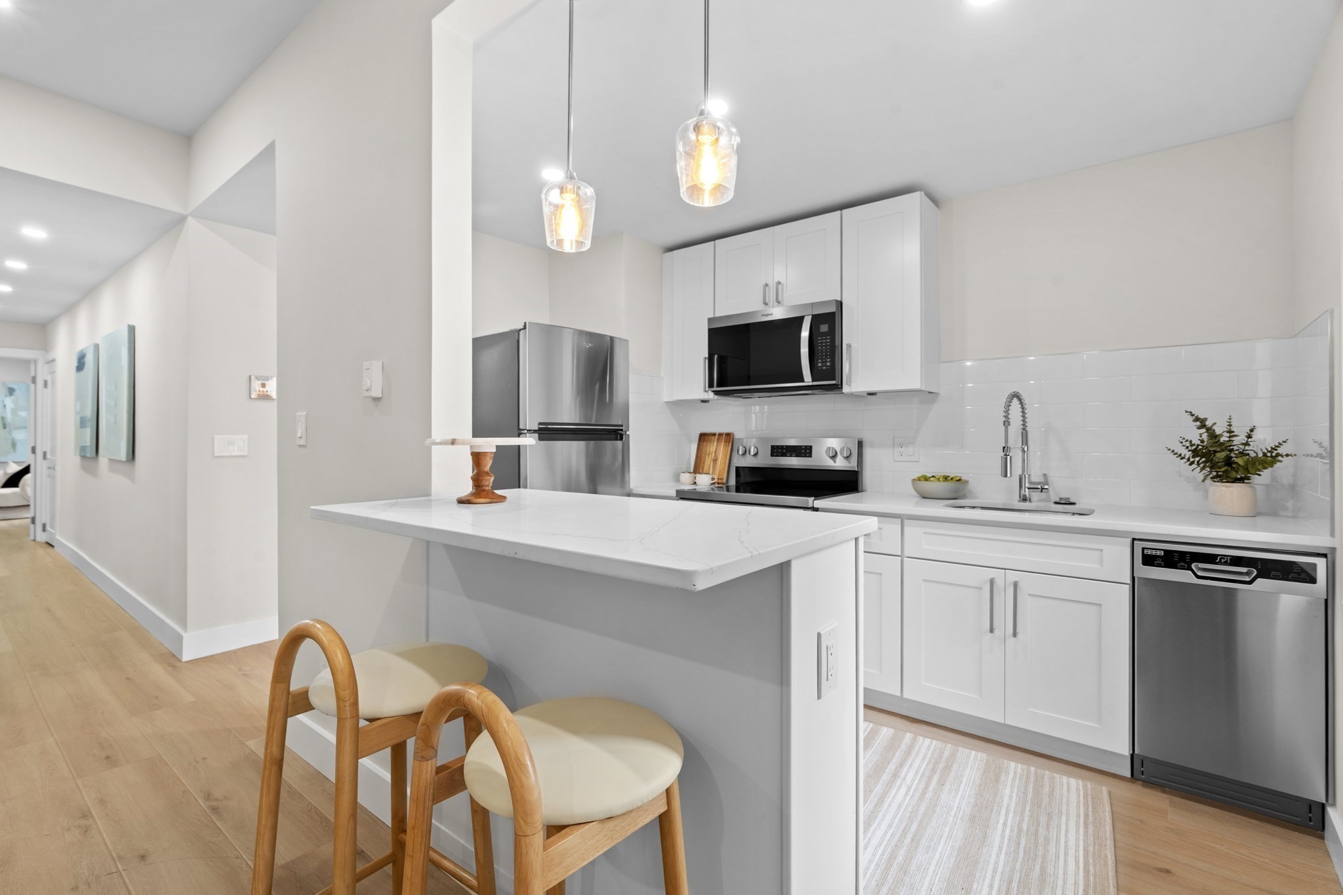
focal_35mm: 16
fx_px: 597
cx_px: 672
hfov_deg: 96.7
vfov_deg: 73.7
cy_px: 448
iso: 200
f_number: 9
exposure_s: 1.6
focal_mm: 16
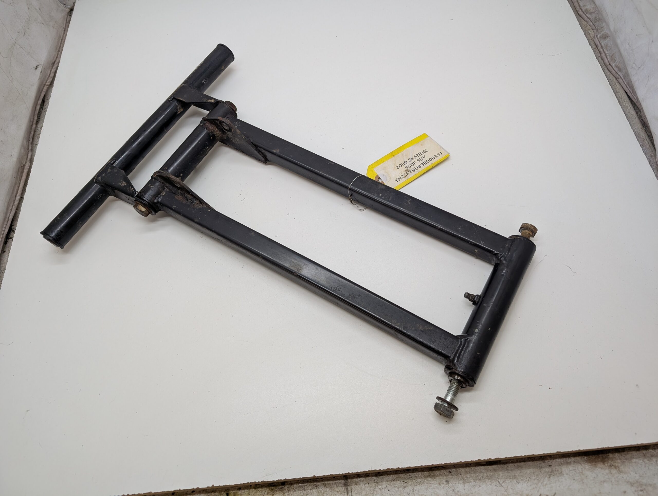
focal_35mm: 24
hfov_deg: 71.5
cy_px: 248
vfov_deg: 56.9
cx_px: 329
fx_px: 457
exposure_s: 1/40.8
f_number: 1.68
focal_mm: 6.9
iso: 42
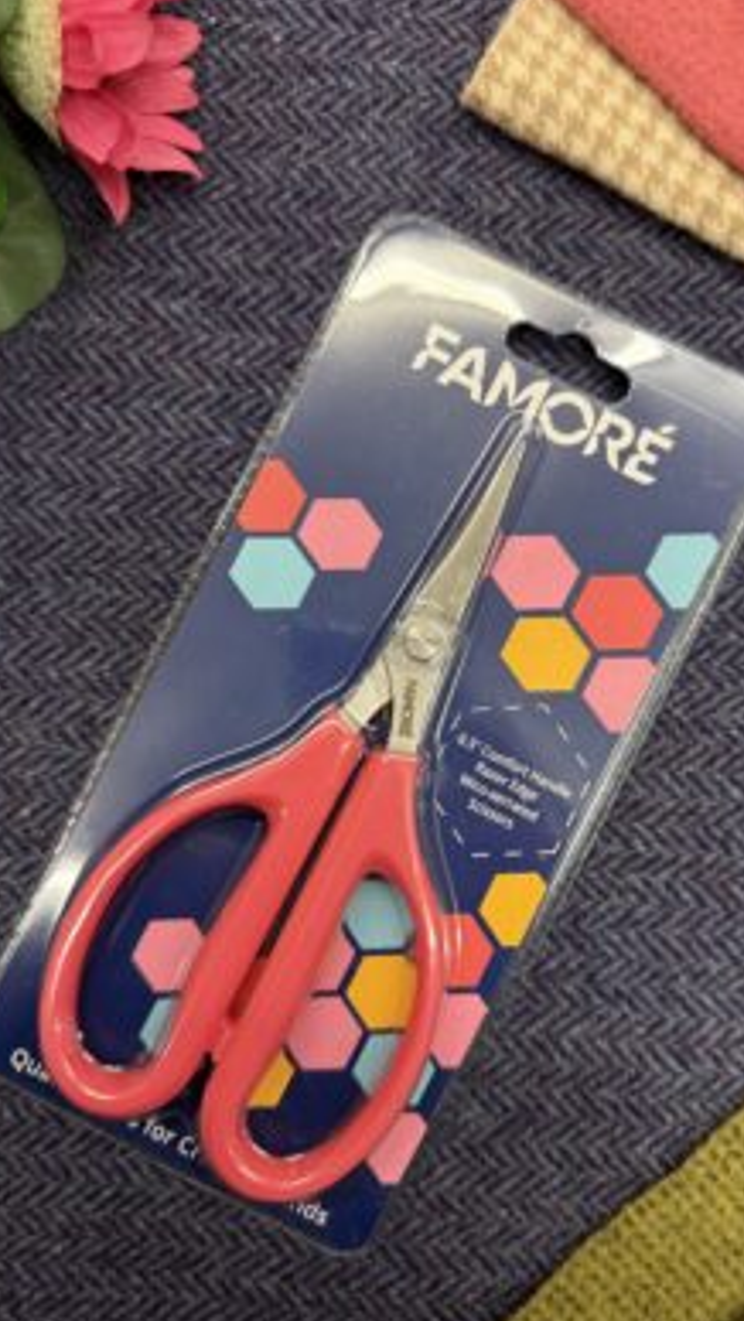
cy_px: 662
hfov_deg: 42.9
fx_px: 946
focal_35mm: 27
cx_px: 410
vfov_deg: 69.8
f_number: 1.78
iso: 160
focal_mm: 6.76
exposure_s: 1/60
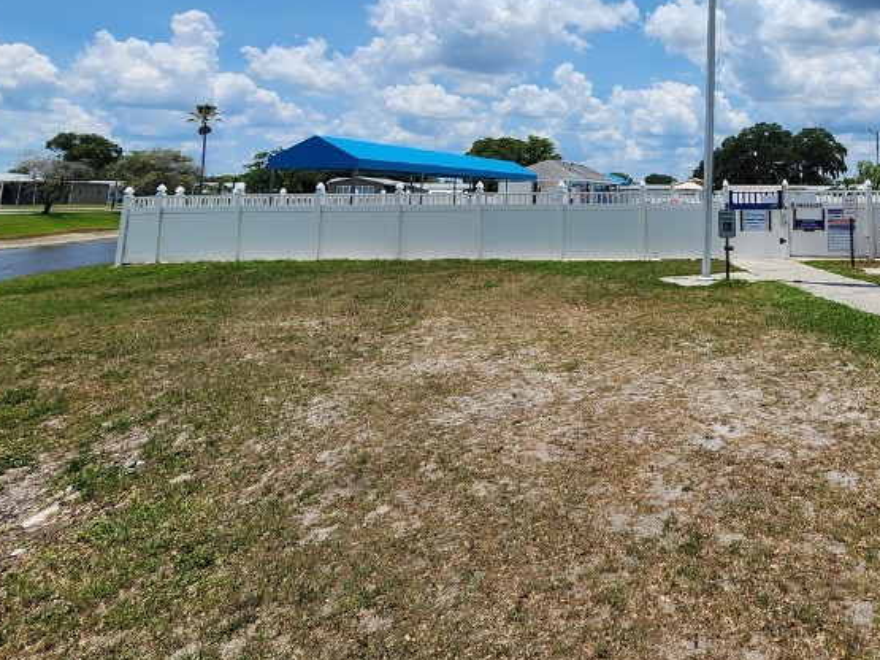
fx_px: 610
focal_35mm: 24
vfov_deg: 51.2
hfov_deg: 63.5
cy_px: 84
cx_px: 739
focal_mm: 2.2
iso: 50
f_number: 2.2
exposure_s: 1/3717
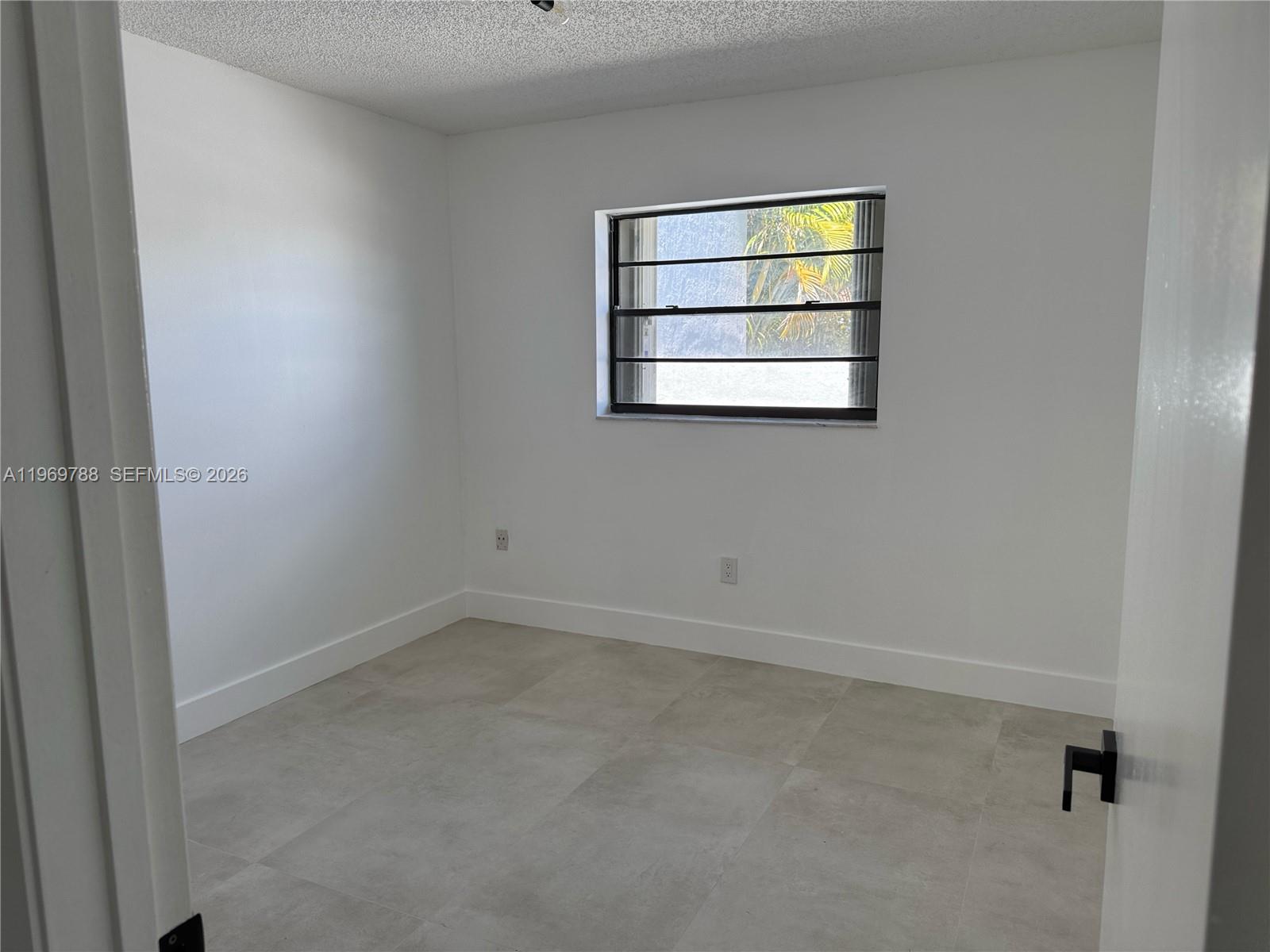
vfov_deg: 56.8
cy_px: 476
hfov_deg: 71.6
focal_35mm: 24
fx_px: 881
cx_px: 635
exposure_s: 1/204
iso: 80
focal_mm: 6.76
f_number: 1.78
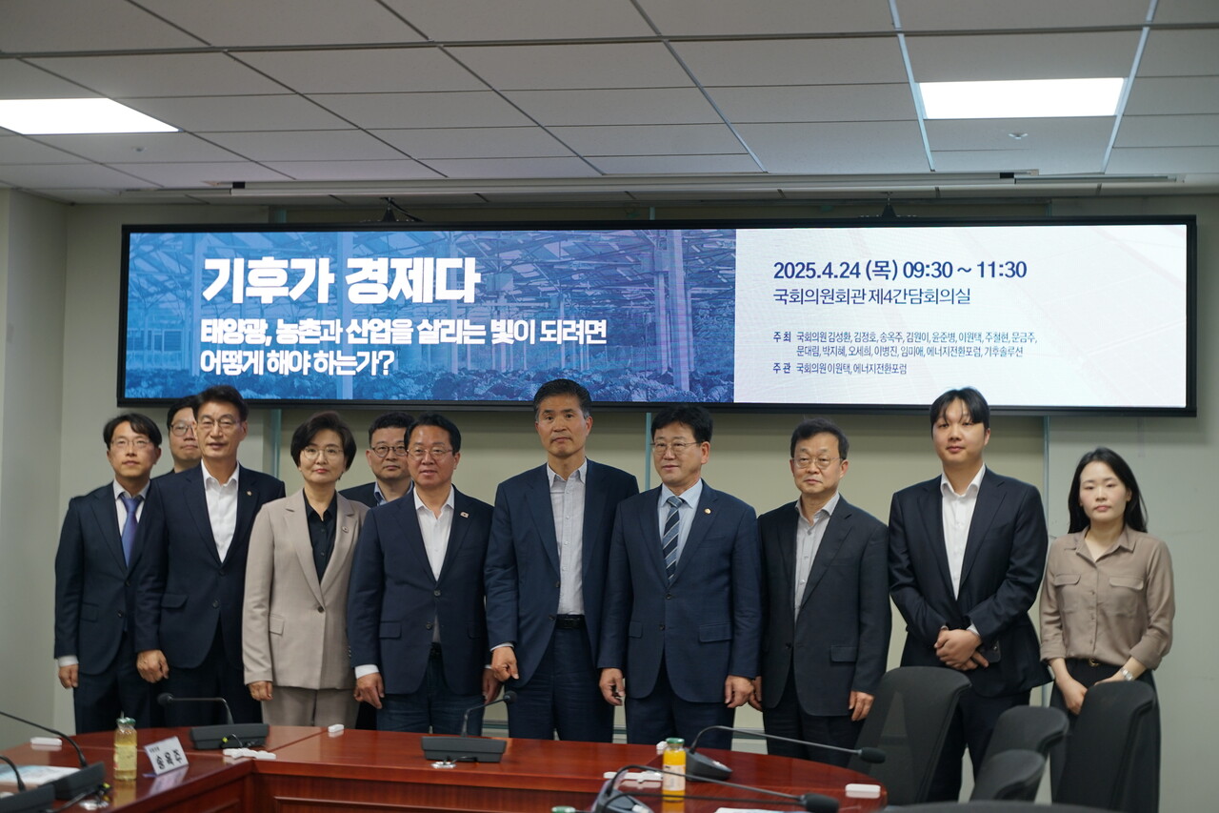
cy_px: 406
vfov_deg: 23.0
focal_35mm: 59
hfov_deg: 33.9
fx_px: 1997
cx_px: 610
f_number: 4
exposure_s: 1/60
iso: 250
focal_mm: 59
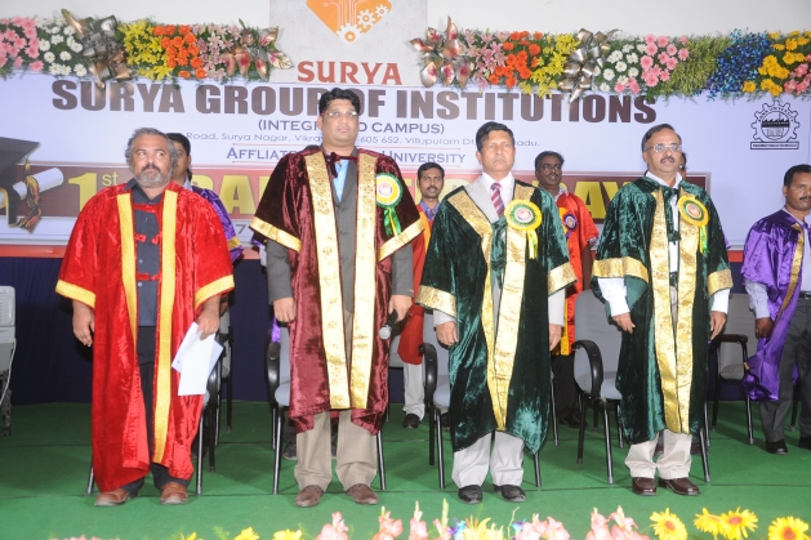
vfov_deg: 22.2
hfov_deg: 32.9
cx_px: 400
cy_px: 273
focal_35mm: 61
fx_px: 1374
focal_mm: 40
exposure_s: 1/125
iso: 250
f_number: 4.5
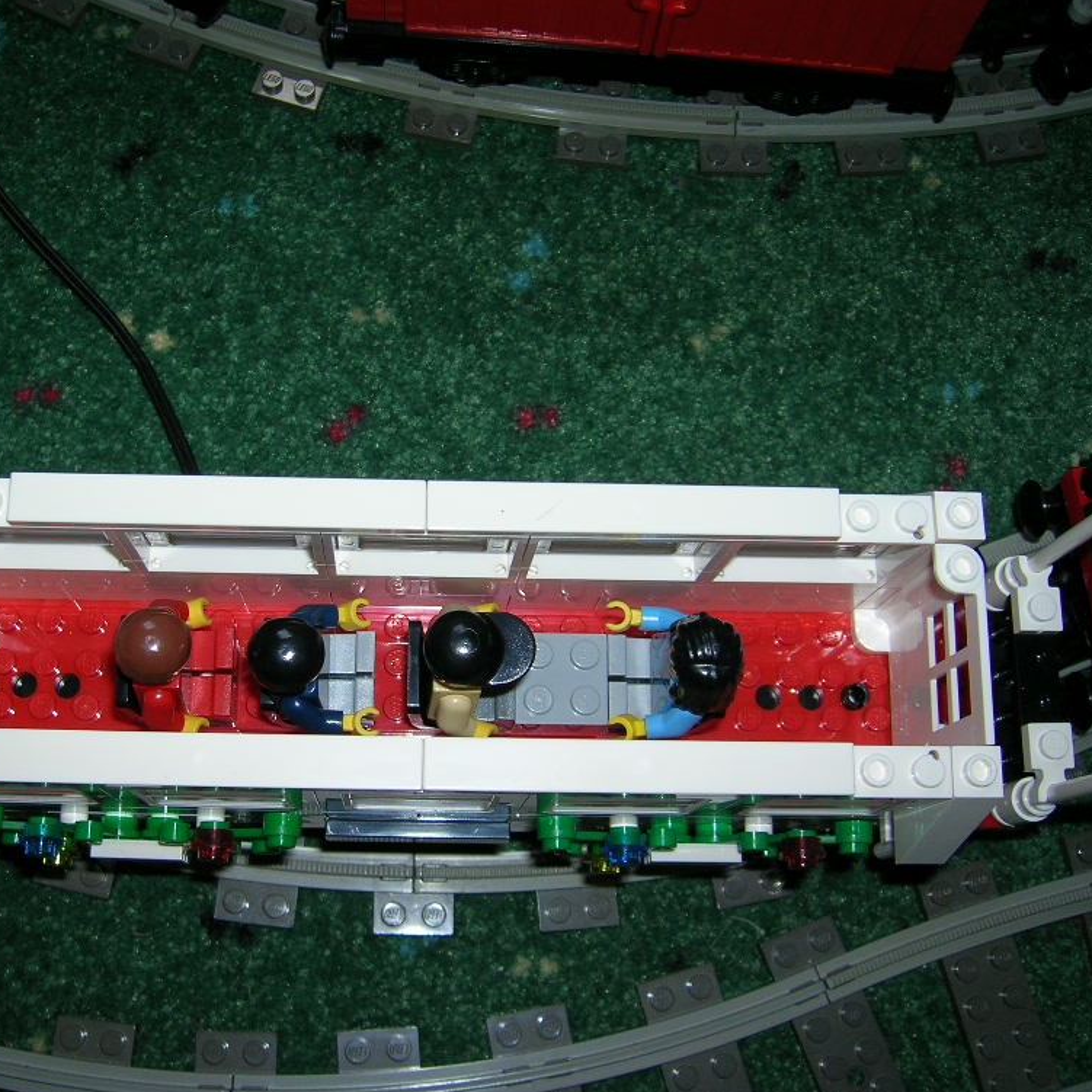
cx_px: 423
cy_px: 544
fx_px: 1463
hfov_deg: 40.7
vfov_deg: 40.9
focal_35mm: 41
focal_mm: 5.7
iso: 50
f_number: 2.9
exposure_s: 1/60.1
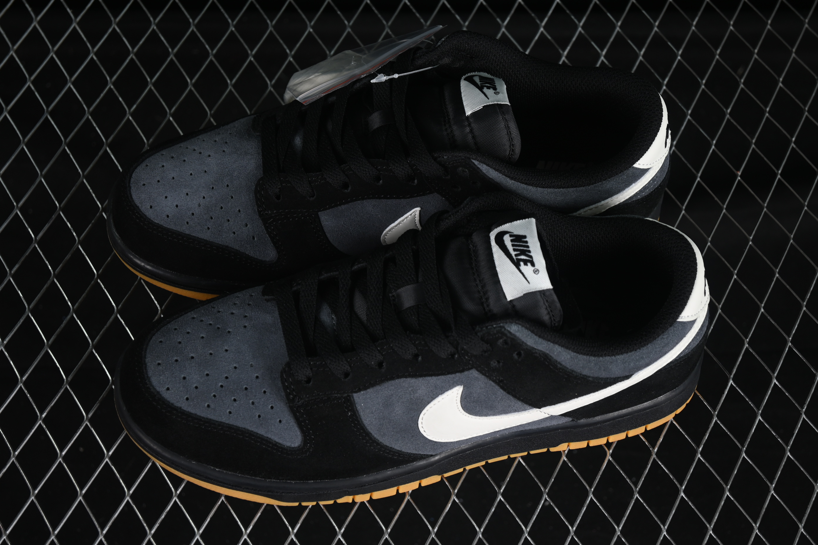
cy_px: 272
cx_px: 409
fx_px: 1704
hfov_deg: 27.0
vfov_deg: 18.2
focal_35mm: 75
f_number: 6.3
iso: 160
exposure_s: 1/40
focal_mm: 50
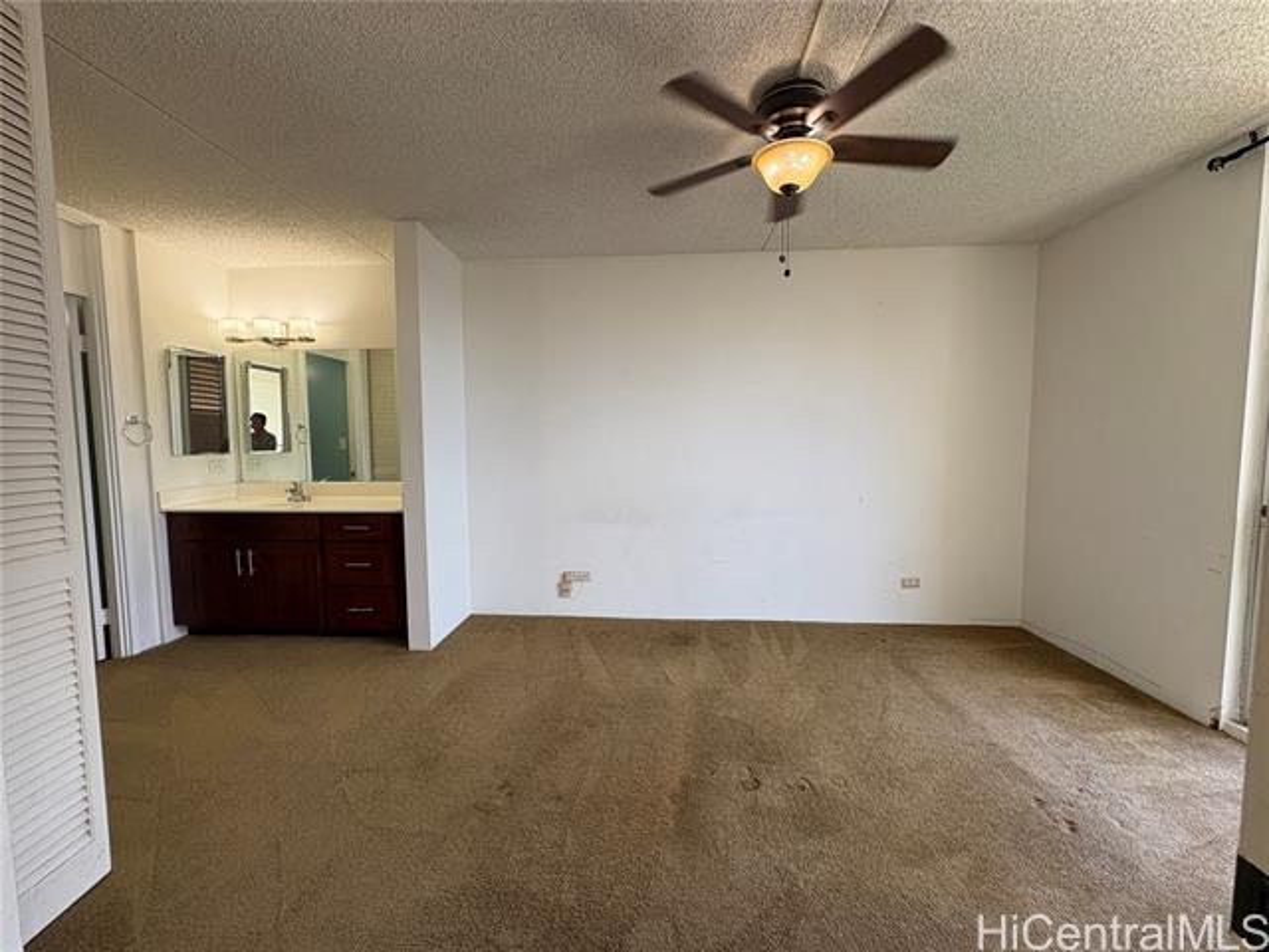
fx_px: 513
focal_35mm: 14
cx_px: 634
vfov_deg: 85.7
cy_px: 476
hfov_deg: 102.1
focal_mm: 2.22
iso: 100
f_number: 2.2
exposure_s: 1/120
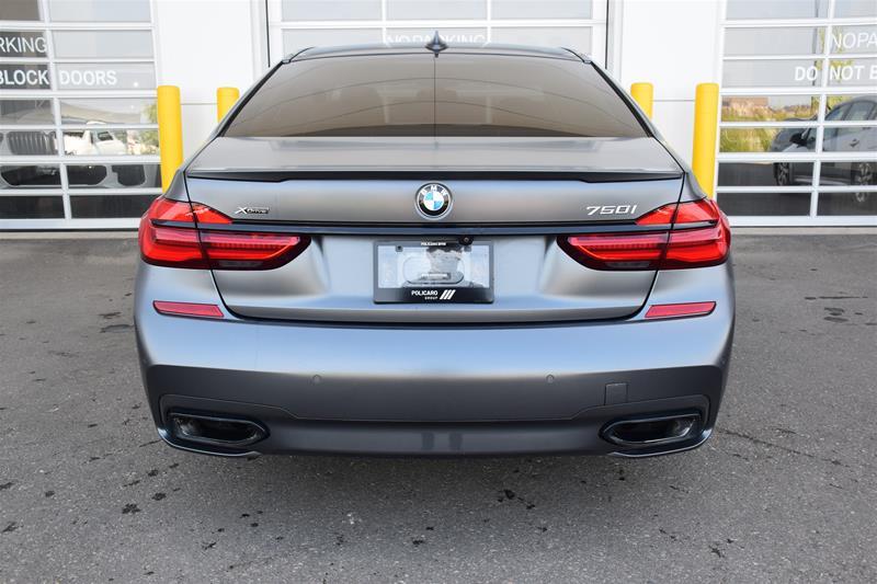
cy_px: 292
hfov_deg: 55.1
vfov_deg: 38.3
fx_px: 840
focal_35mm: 34
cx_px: 438
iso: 400
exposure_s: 1/100
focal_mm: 23
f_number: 9
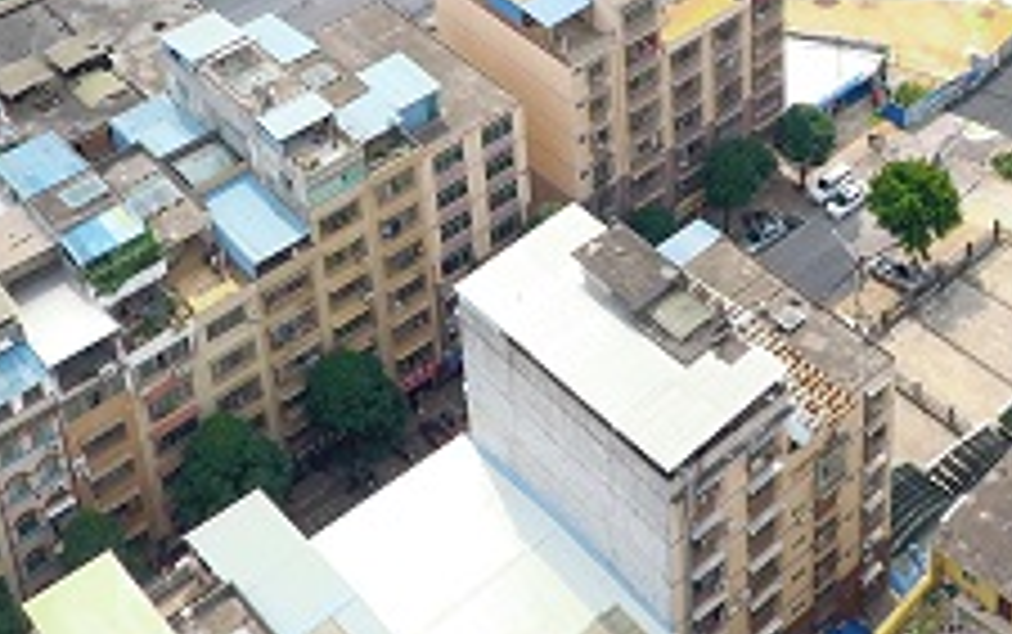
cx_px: 756
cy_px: -375
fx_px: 1822
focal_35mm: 66
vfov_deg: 17.4
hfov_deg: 30.5
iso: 100
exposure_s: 1/515
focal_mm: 3.61
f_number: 2.8
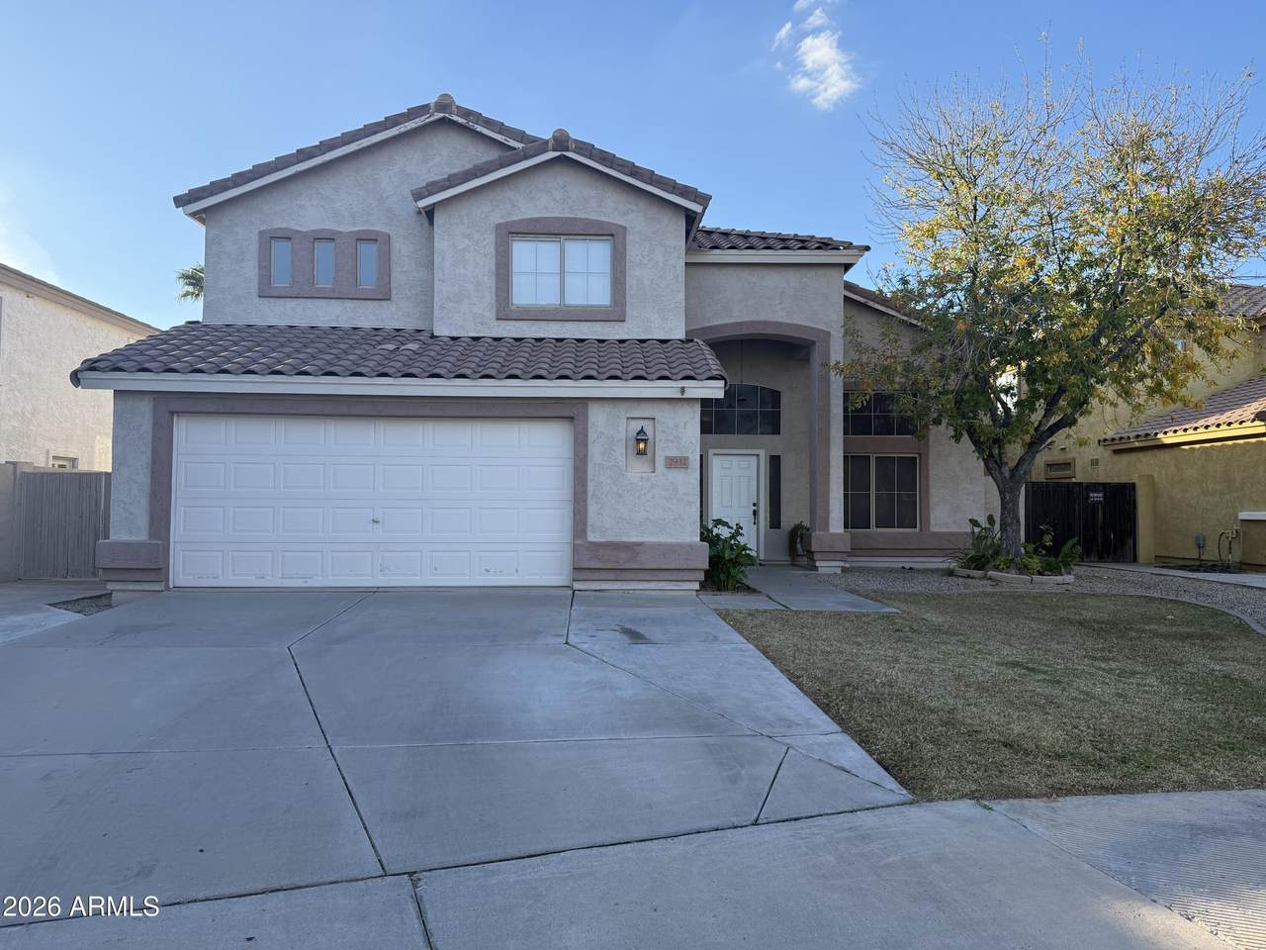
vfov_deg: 56.8
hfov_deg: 71.6
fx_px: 878
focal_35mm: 24
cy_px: 475
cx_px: 633
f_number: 1.78
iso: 100
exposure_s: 1/1901
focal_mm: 6.76
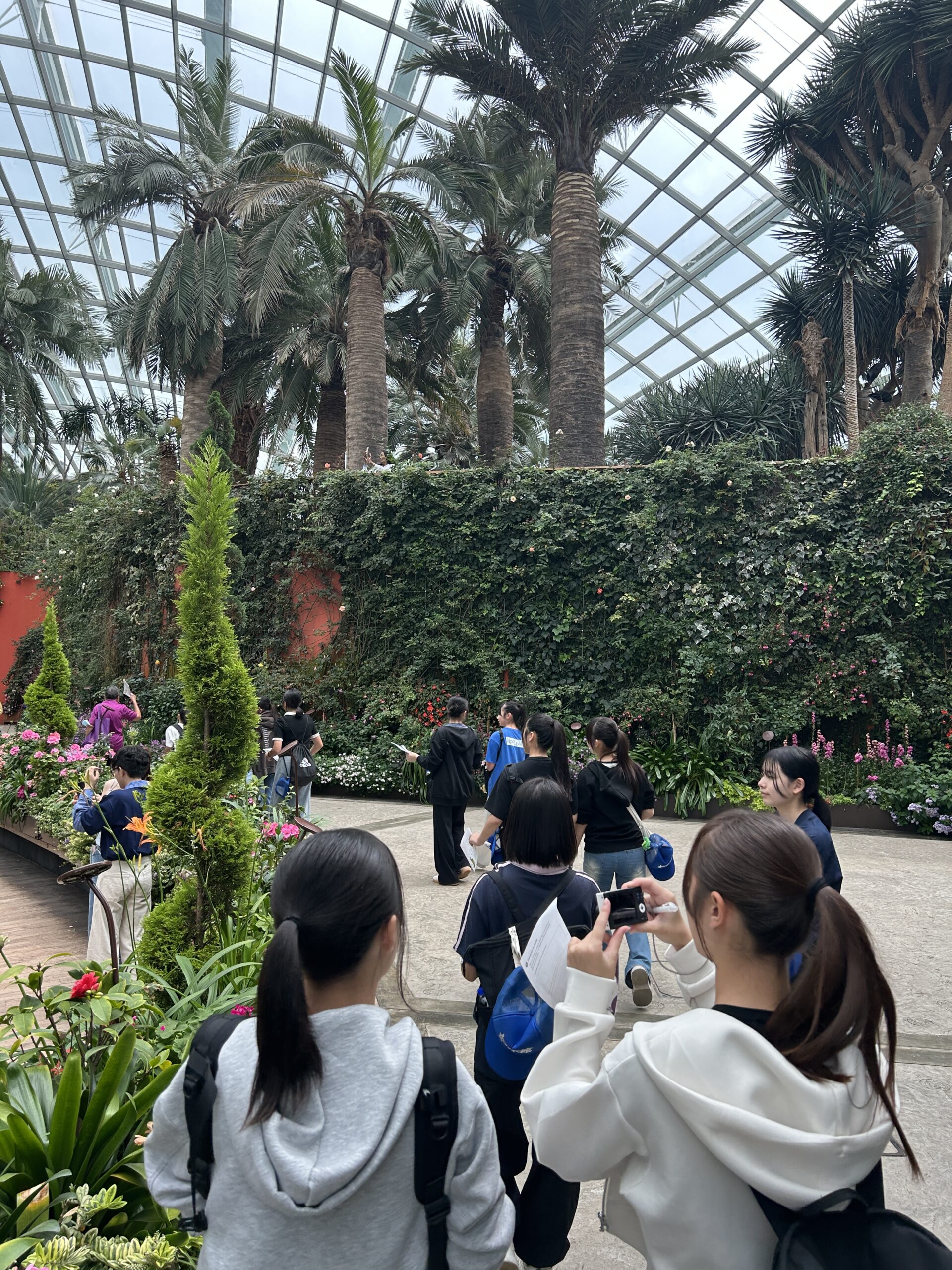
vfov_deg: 67.3
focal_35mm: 26
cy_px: 635
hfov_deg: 53.1
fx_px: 953
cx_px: 476
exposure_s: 1/246
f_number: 1.5
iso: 40
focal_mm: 5.7
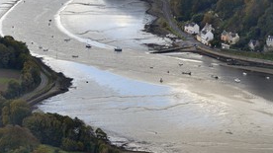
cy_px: 24
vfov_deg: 3.8
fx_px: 2308
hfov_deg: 6.8
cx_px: 124
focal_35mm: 319
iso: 800
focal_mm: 200
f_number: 9
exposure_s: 1/1250
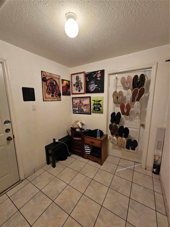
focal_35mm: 13
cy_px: 114
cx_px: 85
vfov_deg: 106.2
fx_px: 85
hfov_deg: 89.9
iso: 320
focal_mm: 2.2
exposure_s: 1/30
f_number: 2.2
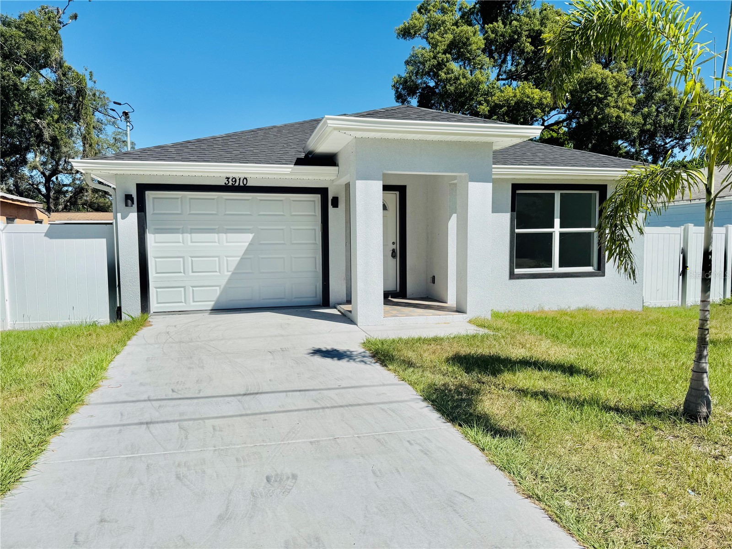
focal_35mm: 24
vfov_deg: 56.8
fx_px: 508
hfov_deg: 71.6
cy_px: 274
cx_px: 366
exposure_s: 1/9091
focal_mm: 6.76
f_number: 1.78
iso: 80
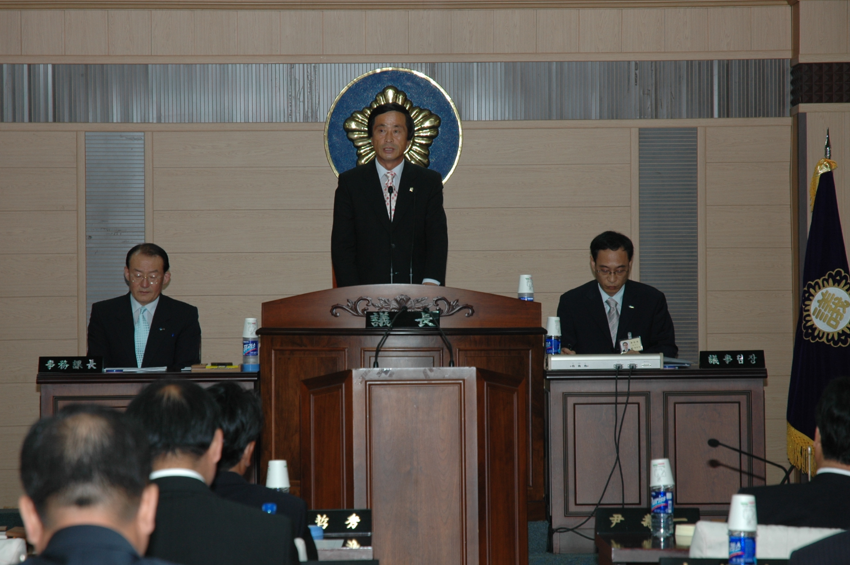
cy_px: 308
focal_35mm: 124
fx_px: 2924
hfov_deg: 16.5
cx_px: 410
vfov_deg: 11.0
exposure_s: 1/60
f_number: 4.5
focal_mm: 70
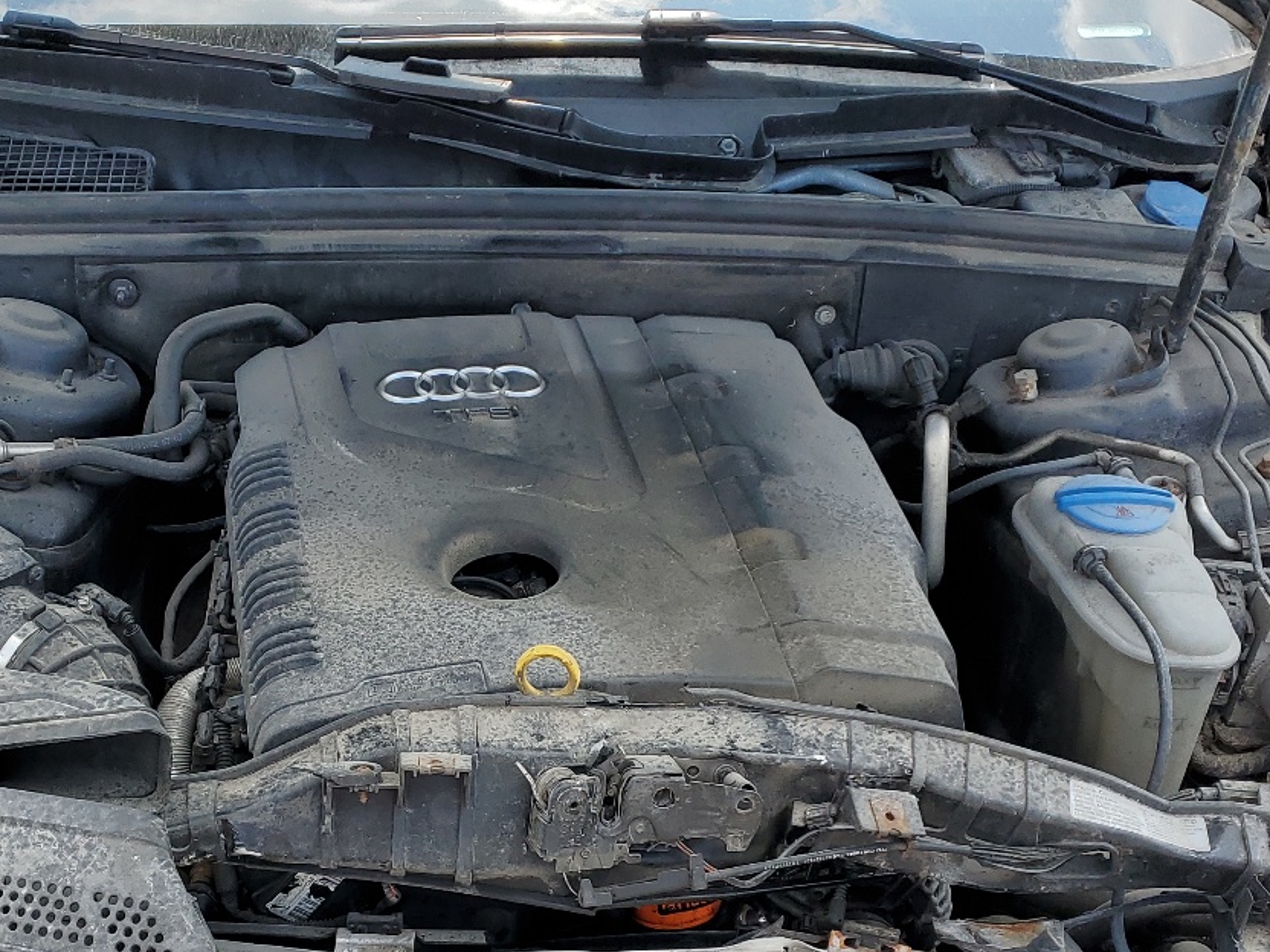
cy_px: 648
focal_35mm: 50
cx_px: 484
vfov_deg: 28.9
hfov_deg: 38.0
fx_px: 1834
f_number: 1.5
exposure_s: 1/909
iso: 50
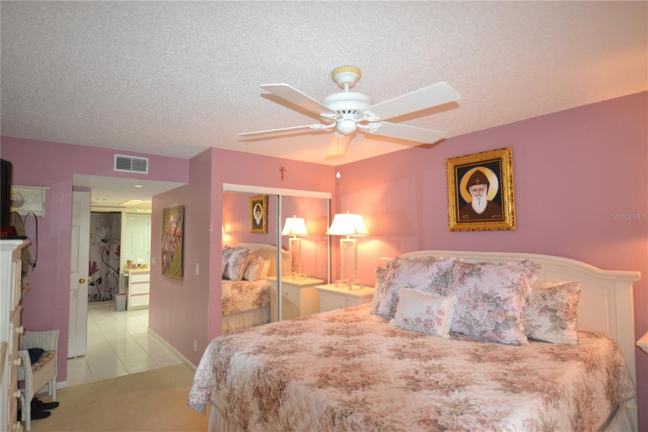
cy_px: 216
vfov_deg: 67.4
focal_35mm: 18
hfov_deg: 90.0
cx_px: 324
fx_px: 324
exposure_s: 1/60
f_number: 3.8
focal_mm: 12
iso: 720
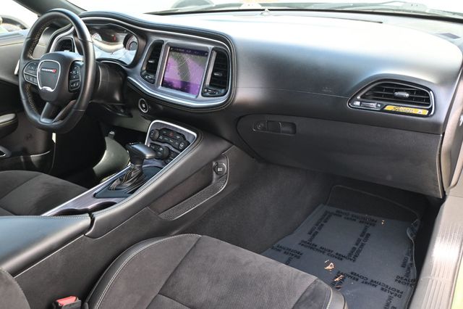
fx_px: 395
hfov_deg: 60.7
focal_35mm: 31
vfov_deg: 42.6
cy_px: 154
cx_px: 232
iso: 560
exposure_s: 1/125
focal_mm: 20.5
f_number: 3.8
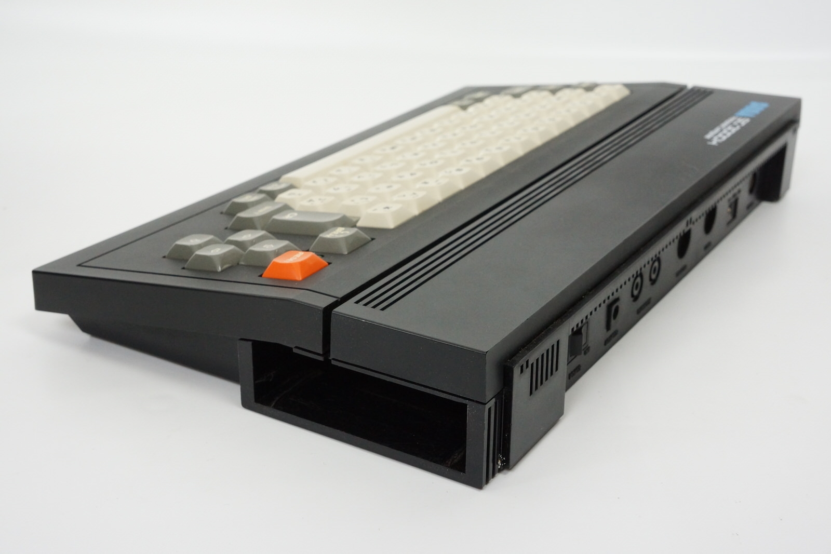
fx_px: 1131
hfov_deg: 40.3
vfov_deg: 27.5
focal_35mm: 49
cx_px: 416
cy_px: 277
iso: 1600
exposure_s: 1/40
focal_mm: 33
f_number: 10
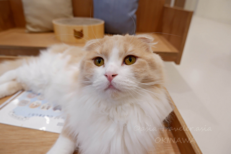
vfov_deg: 55.1
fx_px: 148
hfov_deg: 76.1
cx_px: 116
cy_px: 77
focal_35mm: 23
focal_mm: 15
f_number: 4
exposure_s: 1/100
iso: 400
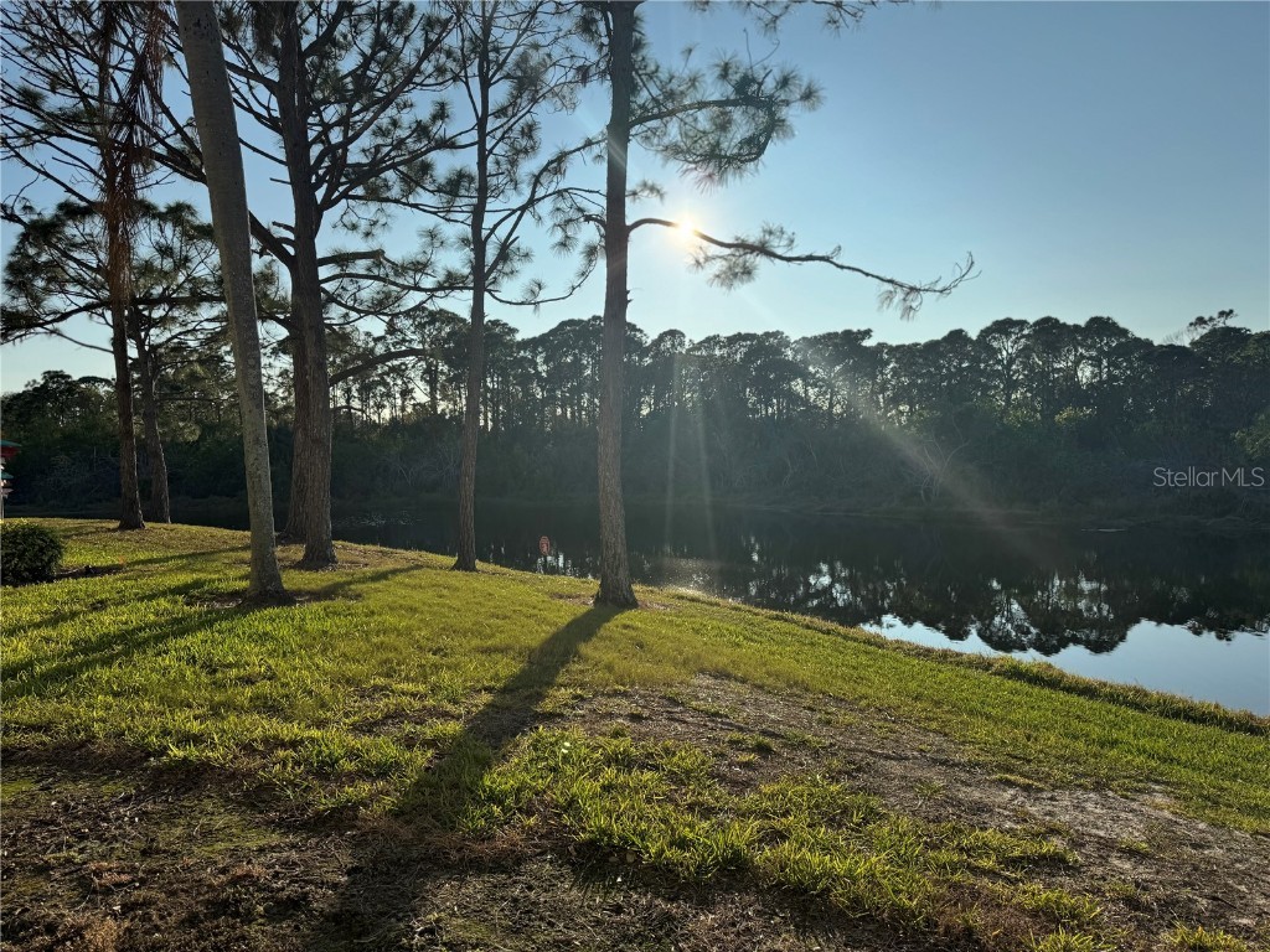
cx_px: 635
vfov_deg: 56.8
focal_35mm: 24
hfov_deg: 71.6
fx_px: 881
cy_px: 476
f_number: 1.78
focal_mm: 6.76
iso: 80
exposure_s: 1/7937
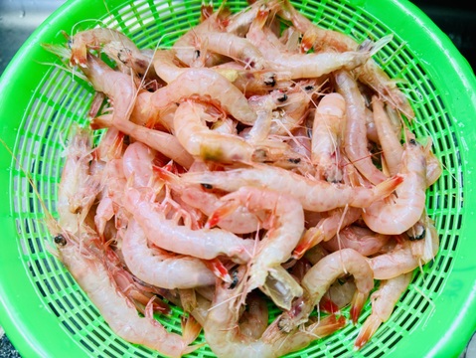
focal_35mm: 24
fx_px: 330
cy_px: 179
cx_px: 238
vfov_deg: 56.9
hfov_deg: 71.6
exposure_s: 1/50
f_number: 1.78
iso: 125
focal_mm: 6.76
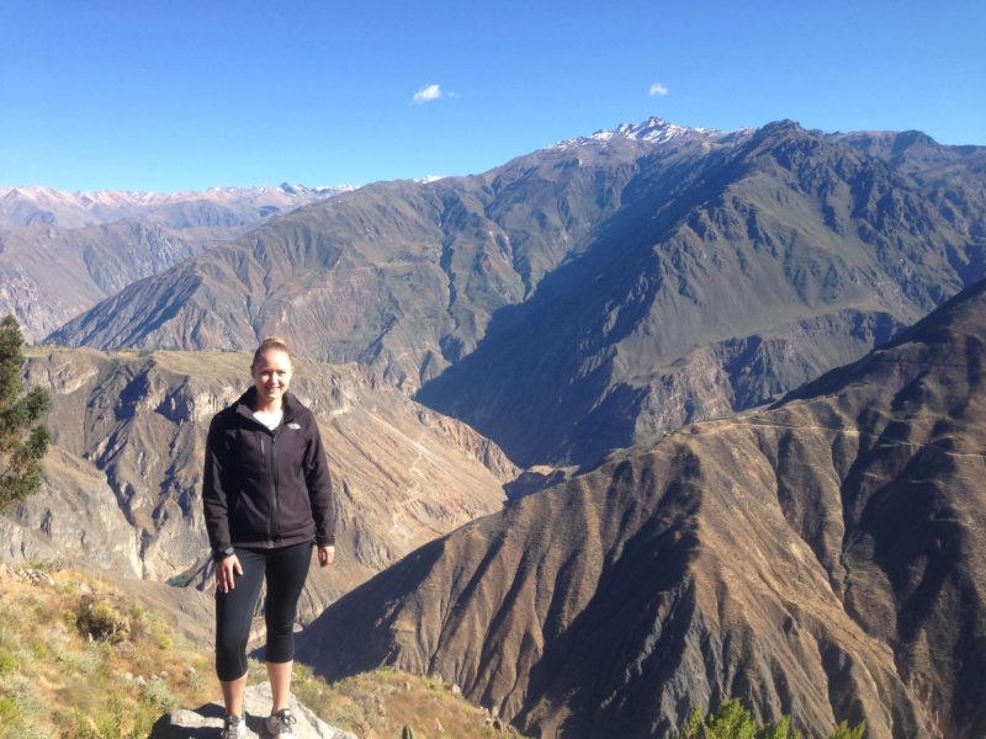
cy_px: 370
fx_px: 940
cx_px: 493
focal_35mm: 33
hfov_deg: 55.4
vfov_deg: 42.9
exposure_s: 1/903
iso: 50
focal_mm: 4.12
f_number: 2.4
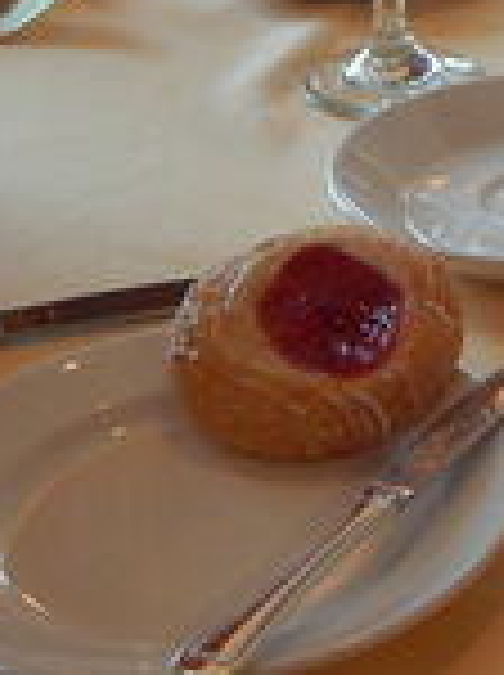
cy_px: 148
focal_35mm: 115
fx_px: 2239
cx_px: 630
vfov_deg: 17.0
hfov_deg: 12.5
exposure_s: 1/30
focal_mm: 7.7
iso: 400
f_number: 3.6
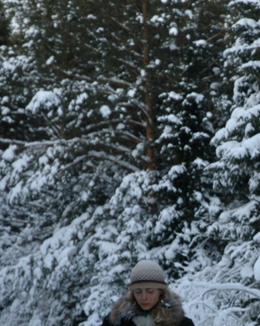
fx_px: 1887
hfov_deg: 7.7
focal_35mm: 196
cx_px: 392
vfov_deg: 9.8
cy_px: 241
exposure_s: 1/100
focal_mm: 50
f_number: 4.5
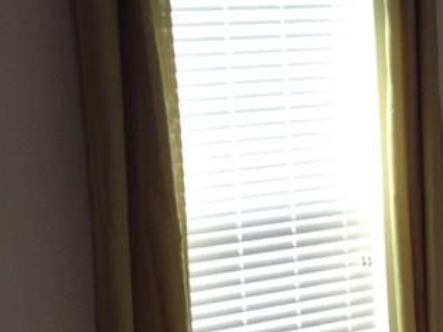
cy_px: 233
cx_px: 461
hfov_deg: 17.7
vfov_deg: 13.7
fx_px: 1383
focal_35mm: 108
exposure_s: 1/24
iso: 80
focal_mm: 4.13
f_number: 2.4
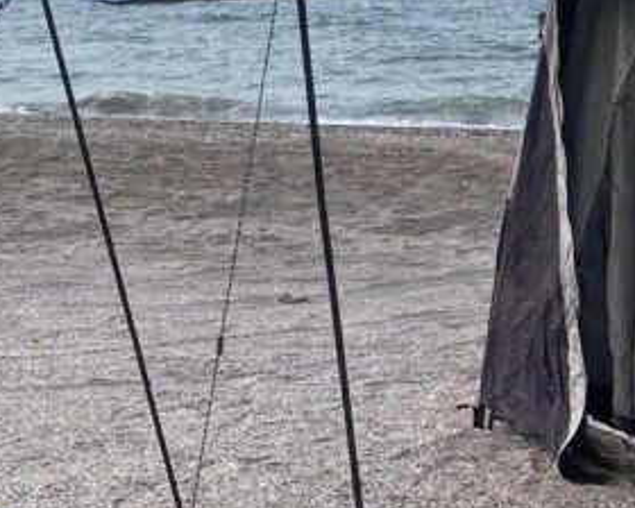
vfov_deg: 26.2
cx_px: 601
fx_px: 1090
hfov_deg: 30.7
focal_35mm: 58
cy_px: 229
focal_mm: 4.25
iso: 32
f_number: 1.8
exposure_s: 1/172
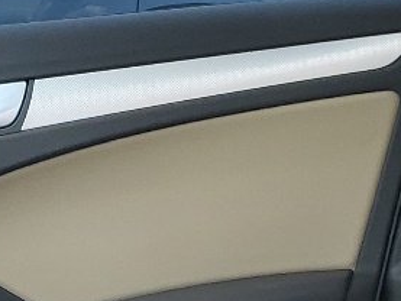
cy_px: 664
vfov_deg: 9.1
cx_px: 77
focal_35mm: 150
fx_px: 1738
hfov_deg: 13.1
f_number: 1.5
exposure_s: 1/455
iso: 50
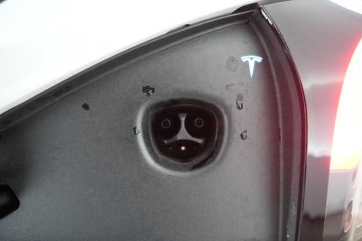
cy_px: 120
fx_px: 251
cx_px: 181
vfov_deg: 51.2
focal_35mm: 25
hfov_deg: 71.5
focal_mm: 25
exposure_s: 1/100
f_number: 4.5
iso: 10000
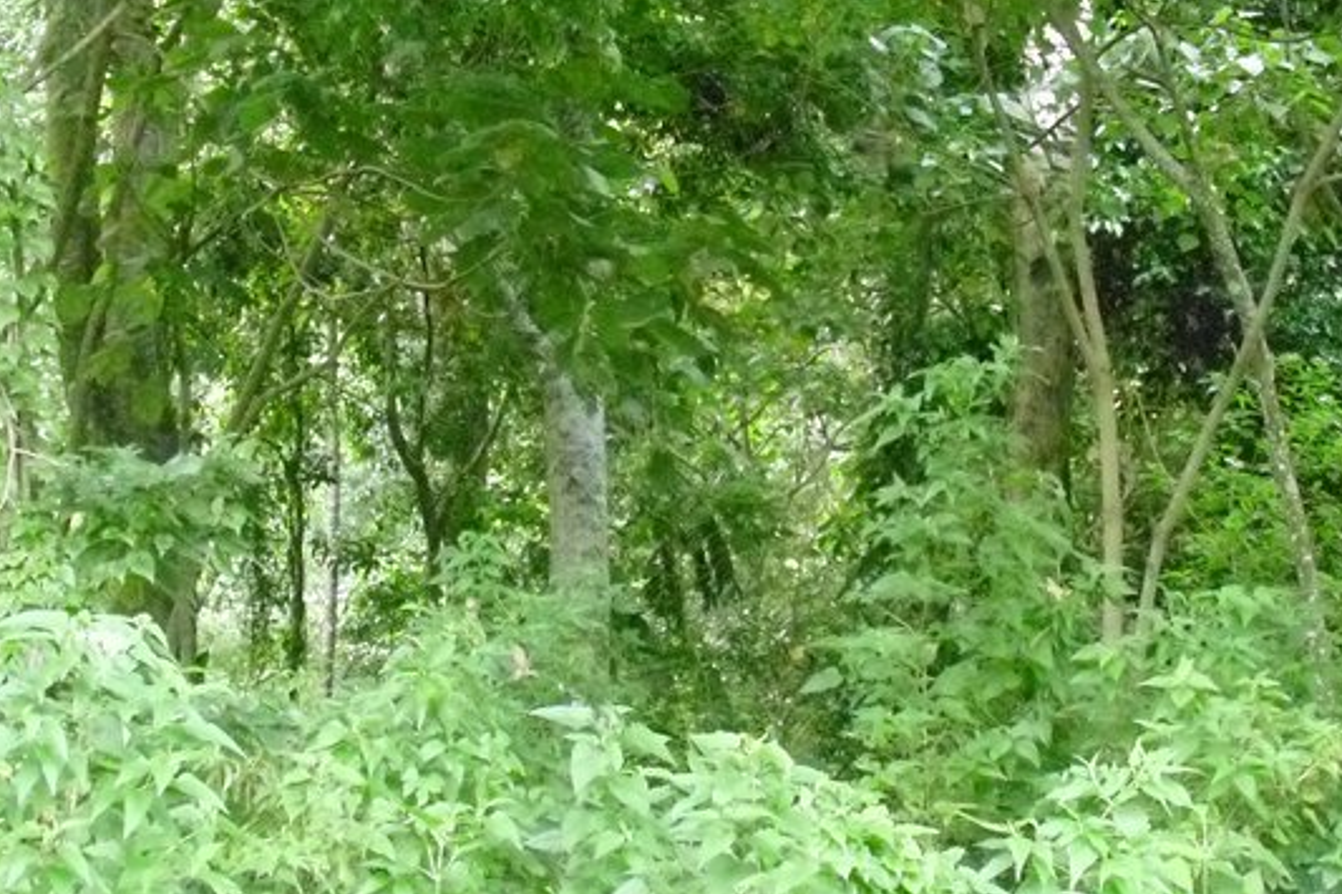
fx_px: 2832
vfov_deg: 17.9
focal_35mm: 76
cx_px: 831
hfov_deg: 26.6
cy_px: 516
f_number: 2.8
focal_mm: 6.2
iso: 800
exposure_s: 1/80
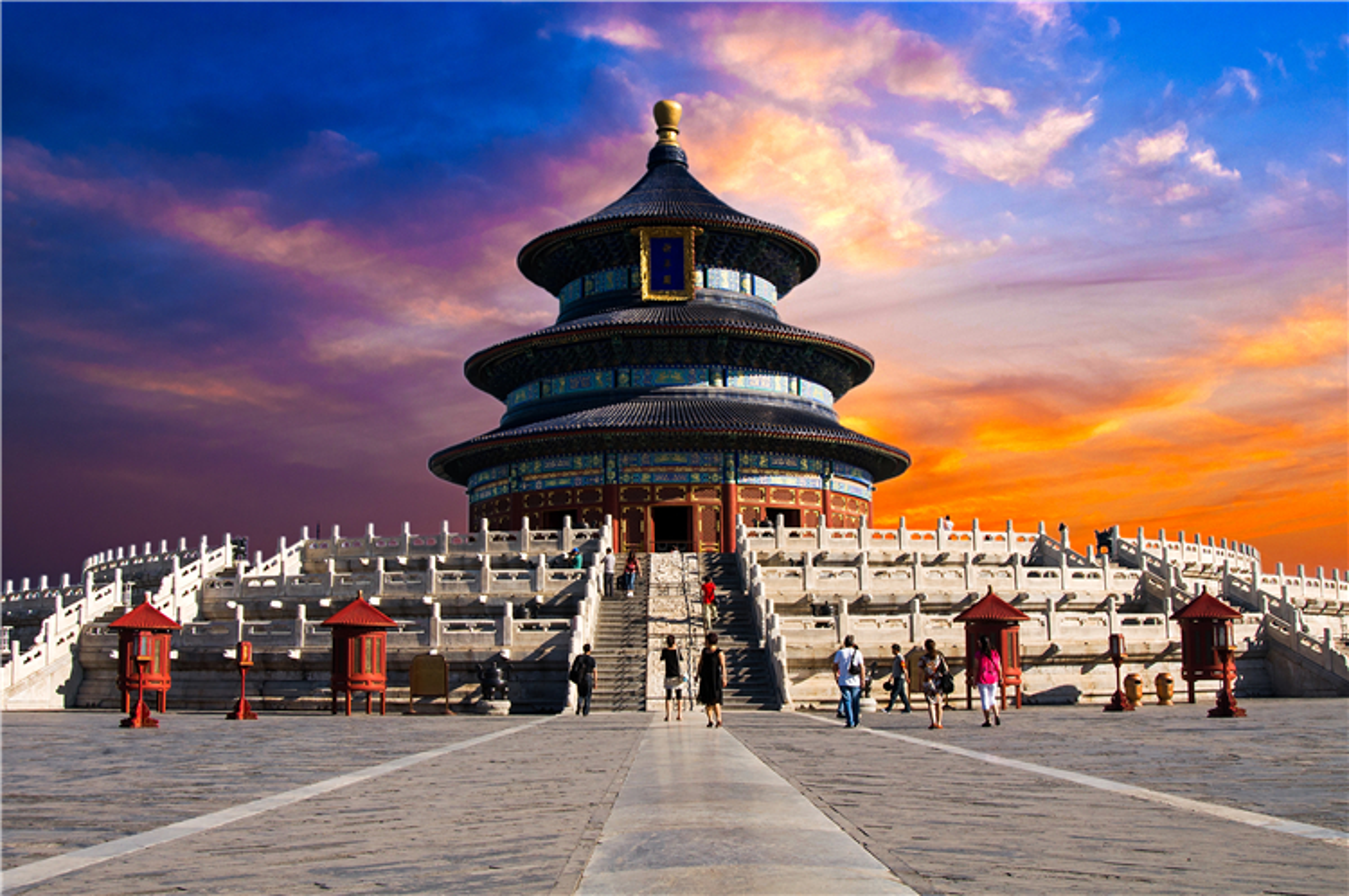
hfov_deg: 53.2
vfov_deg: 36.8
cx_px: 674
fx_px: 1347
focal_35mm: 36
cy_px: 448
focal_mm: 24
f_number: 11
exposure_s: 1/250
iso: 200
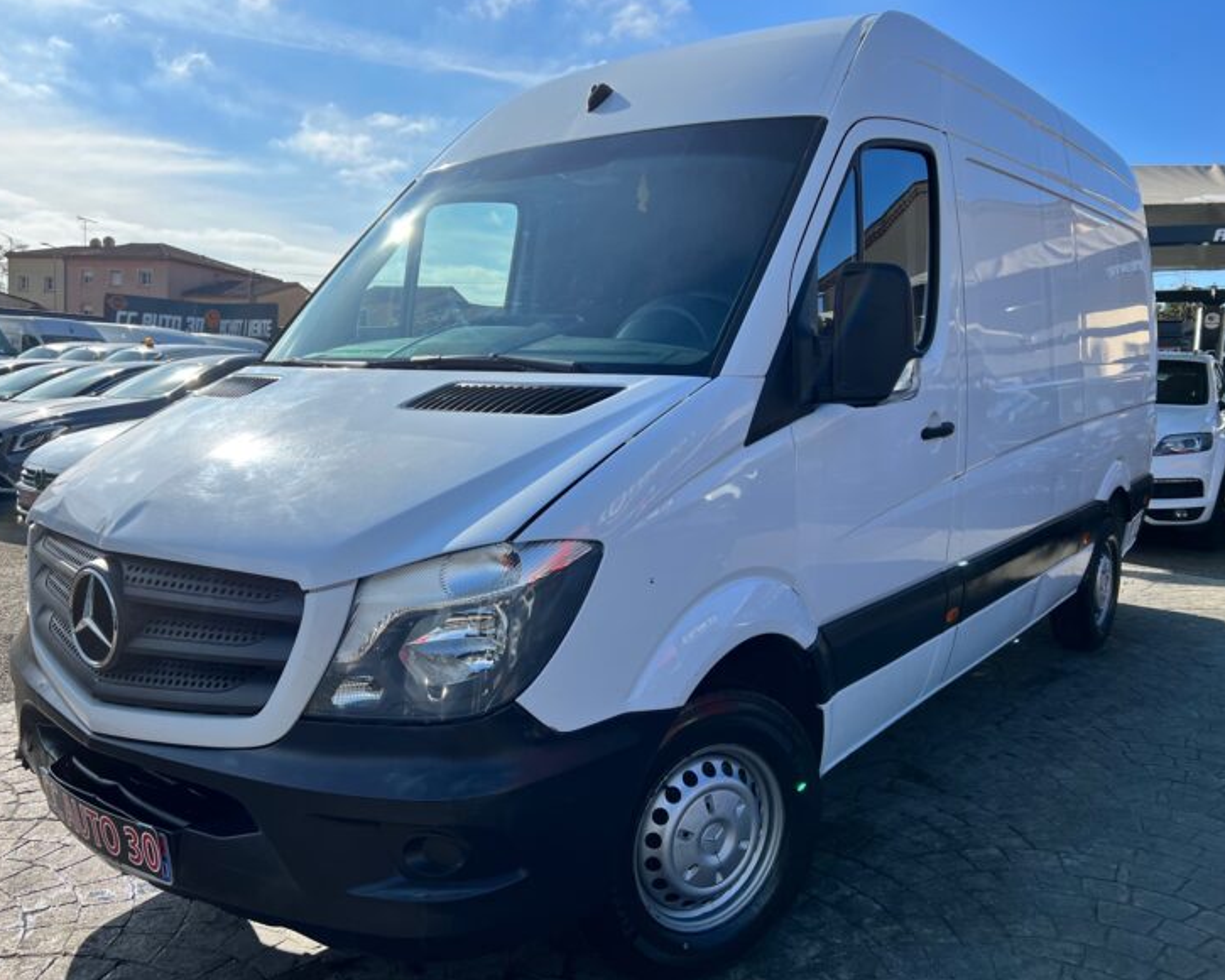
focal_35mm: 28
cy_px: 492
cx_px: 603
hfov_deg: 62.2
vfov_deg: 51.5
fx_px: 1015
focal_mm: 5.7
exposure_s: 1/4831
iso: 50
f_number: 1.5
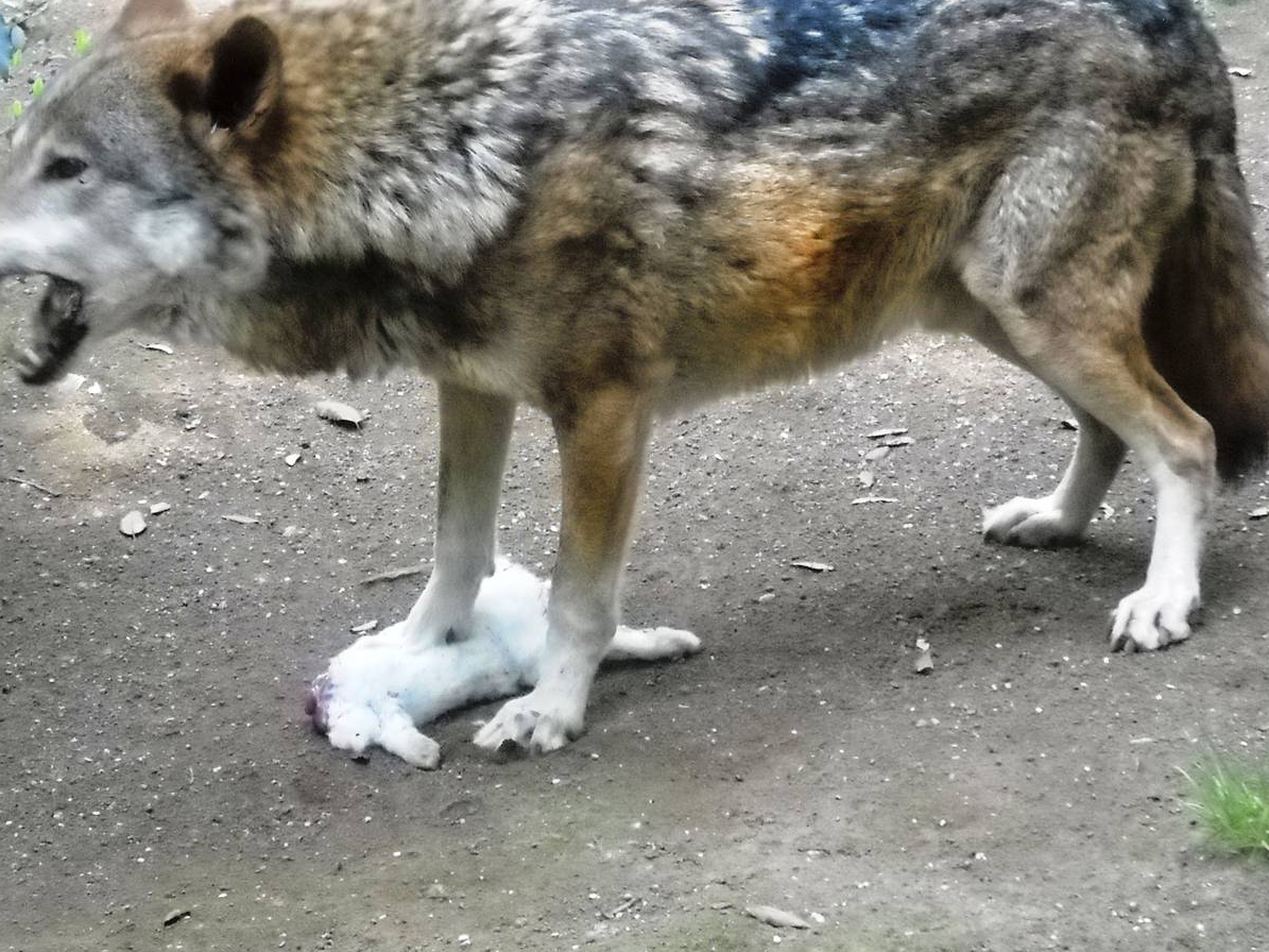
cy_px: 402
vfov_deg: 8.9
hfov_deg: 11.9
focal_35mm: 166
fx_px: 6085
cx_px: 517
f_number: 6
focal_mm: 20.49
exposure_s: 1/74
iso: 800
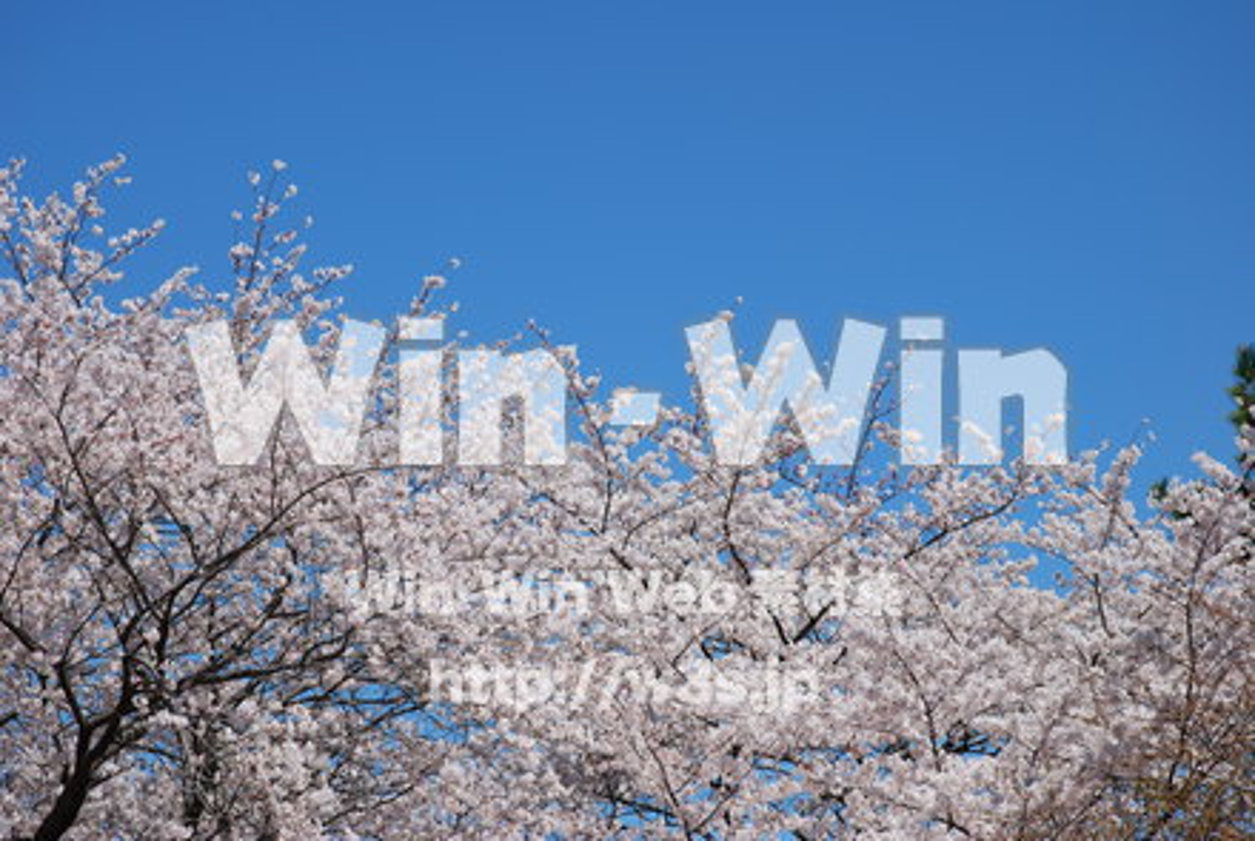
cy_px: 420
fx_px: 2724
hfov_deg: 25.9
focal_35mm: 78
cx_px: 628
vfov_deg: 17.6
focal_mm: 52
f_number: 8
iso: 100
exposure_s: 1/250
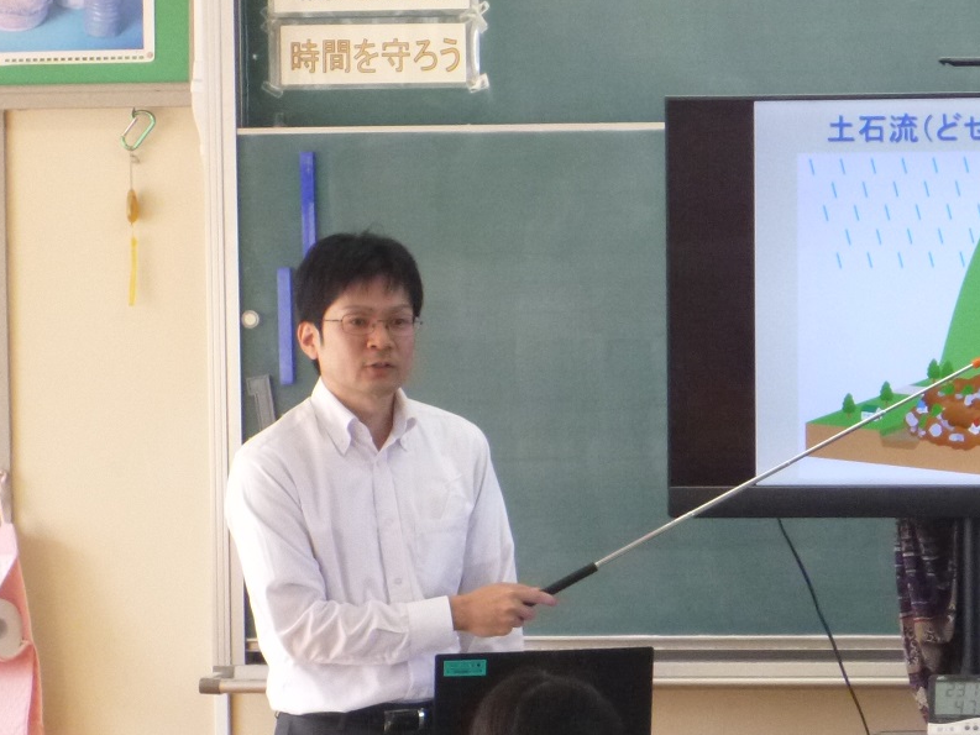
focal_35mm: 184
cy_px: 527
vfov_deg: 8.1
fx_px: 5210
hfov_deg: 10.7
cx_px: 758
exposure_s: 1/60
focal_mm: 20.3
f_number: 5.8
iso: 800
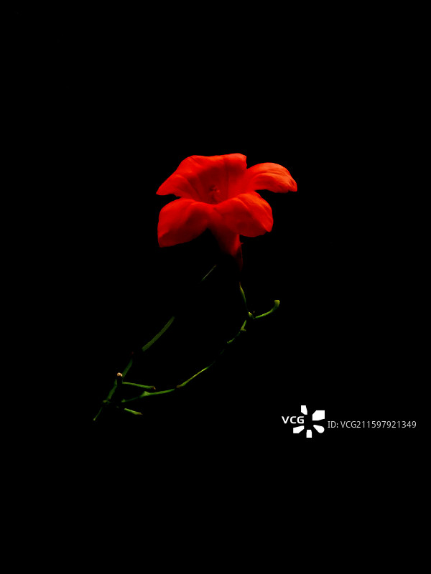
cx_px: 216
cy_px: 287
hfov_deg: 9.2
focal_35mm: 161
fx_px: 2673
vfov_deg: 12.3
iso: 320
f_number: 2.4
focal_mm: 7.48
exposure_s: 1/25
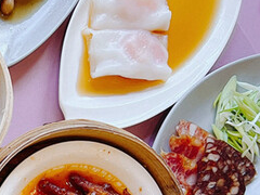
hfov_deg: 18.4
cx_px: -154
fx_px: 691
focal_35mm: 92
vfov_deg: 14.7
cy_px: 315
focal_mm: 5.7
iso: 100
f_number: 1.5
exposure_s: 1/120
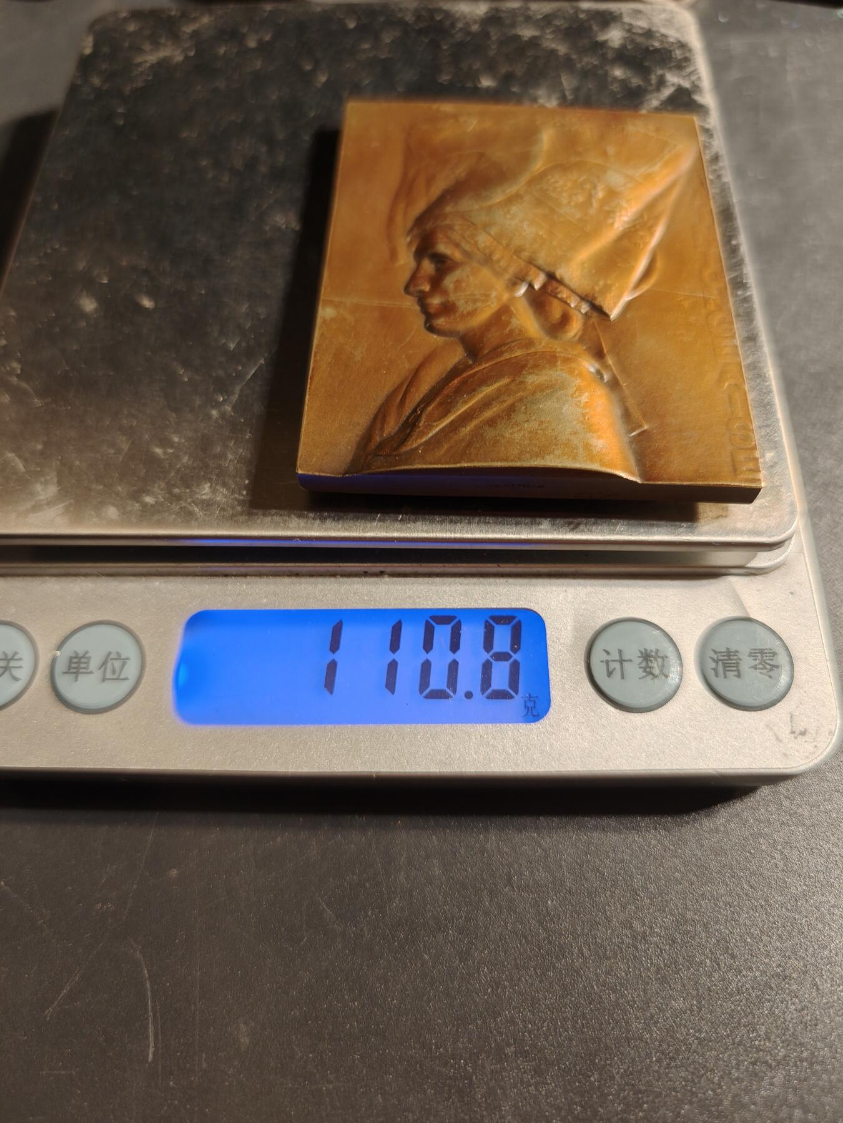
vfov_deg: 73.9
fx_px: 747
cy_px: 562
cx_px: 422
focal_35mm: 23
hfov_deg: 58.9
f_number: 1.6
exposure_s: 1/100
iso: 200
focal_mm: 6.06
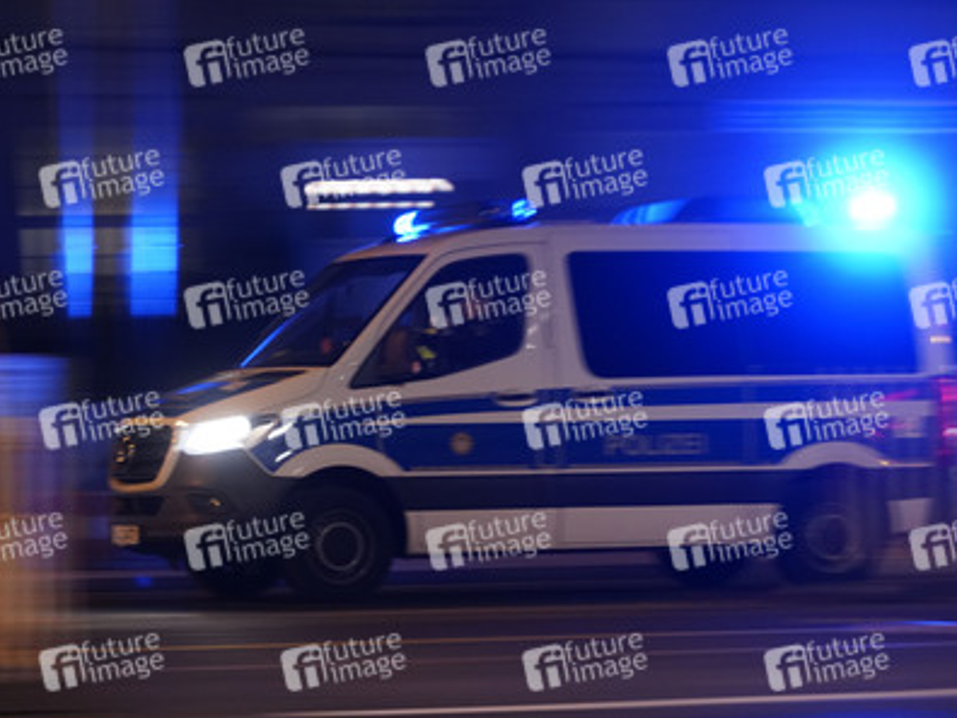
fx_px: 2903
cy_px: 360
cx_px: 521
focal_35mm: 105
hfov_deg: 18.7
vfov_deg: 14.1
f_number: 4.5
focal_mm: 96
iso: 3200
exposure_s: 1/15
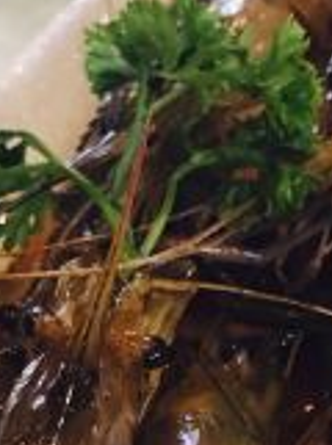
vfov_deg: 15.6
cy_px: 539
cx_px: 129
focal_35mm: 122
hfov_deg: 12.1
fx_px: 1566
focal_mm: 3.99
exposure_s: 1/20
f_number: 1.8
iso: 40
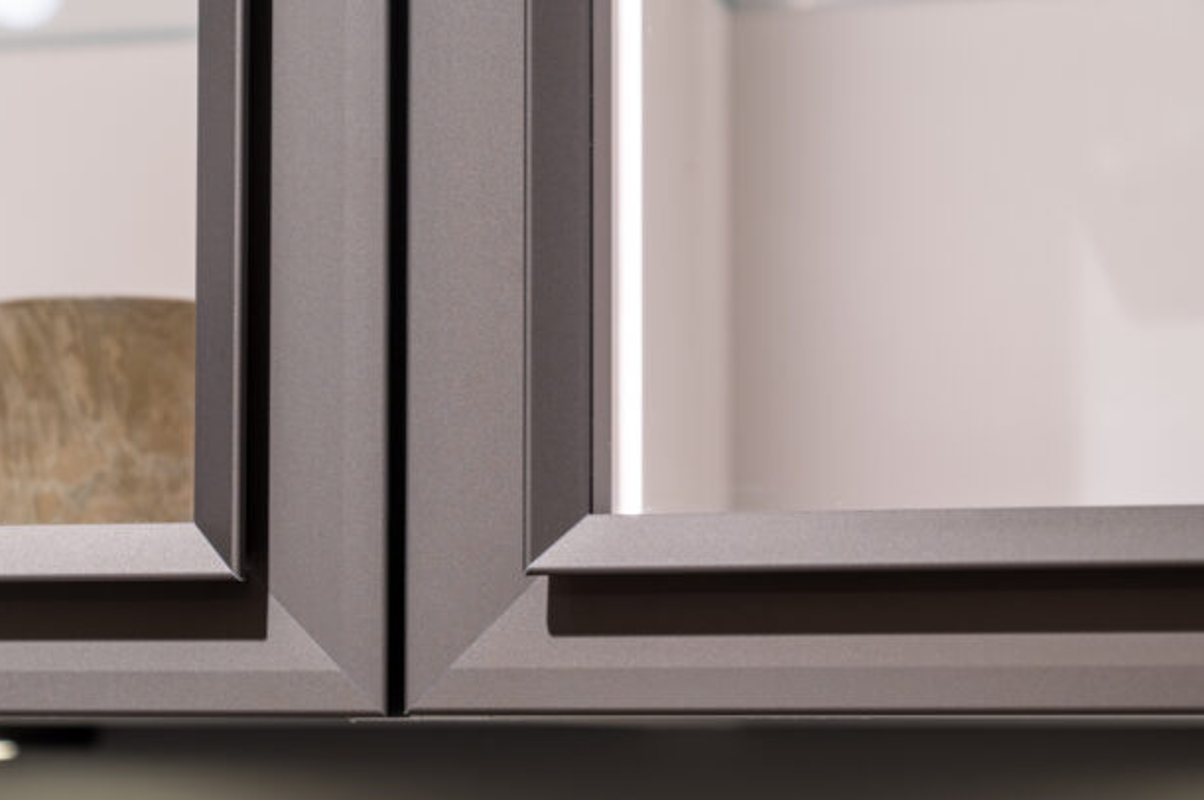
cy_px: 488
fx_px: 2940
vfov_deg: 15.5
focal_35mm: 88
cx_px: 526
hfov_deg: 23.1
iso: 400
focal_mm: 70
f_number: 5
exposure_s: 1/80
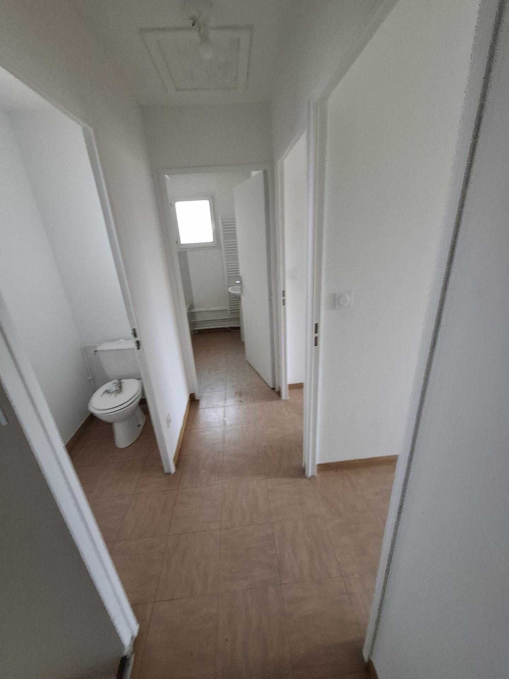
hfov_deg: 89.9
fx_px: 255
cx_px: 254
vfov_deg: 106.2
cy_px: 340
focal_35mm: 13
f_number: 2.2
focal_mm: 1.74
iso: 320
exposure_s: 1/25
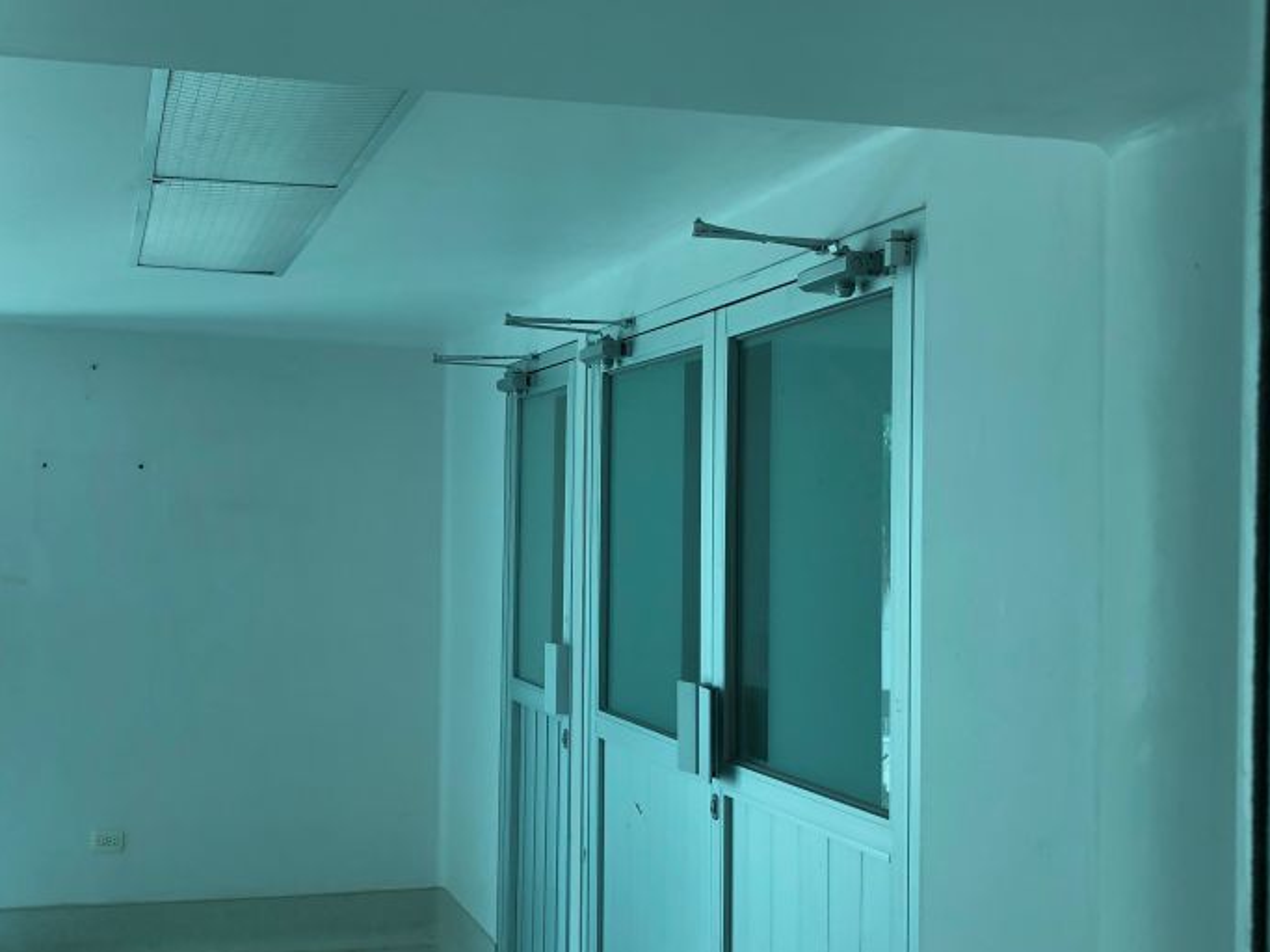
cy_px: 519
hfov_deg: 44.5
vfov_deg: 34.3
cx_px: 502
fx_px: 1541
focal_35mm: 42
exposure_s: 1/120
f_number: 1.8
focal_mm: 3.99
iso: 64
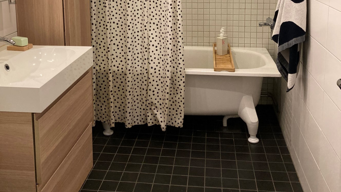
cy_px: 6
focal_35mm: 41
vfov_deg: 27.6
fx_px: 371
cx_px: 171
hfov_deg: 49.4
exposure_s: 1/49
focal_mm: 3.99
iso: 320
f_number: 1.8
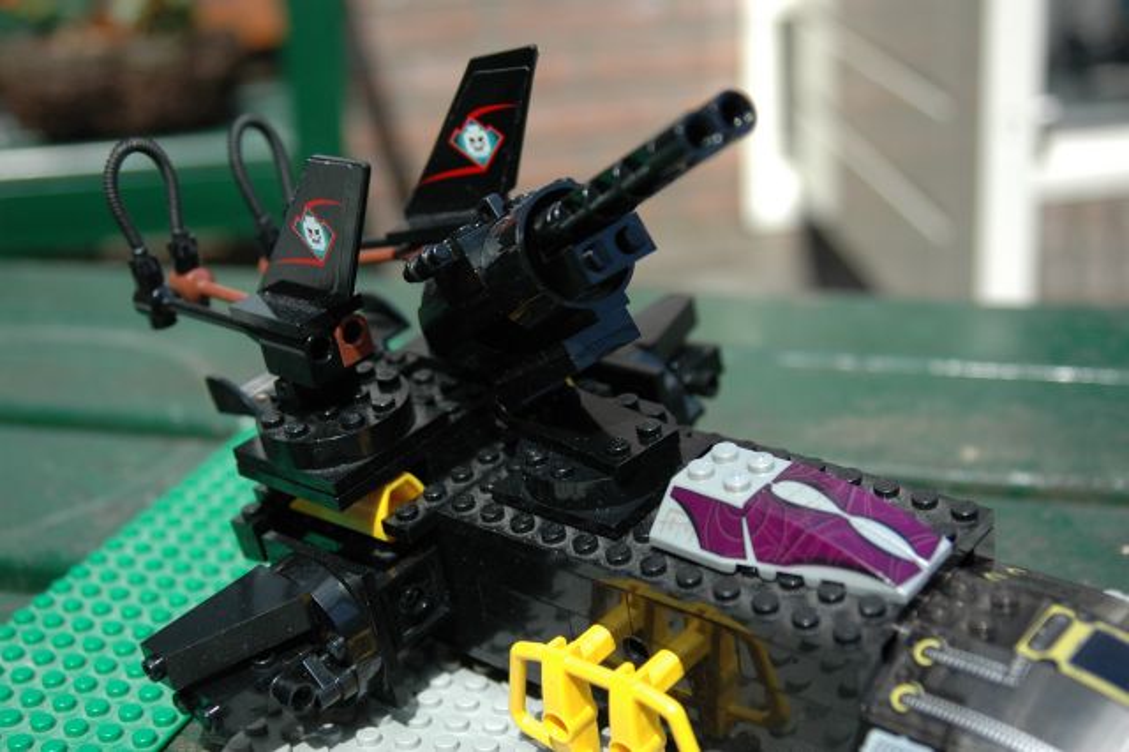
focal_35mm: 52
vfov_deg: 25.7
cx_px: 564
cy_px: 376
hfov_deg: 37.9
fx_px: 1646
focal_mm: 35
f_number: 4.5
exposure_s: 1/1600
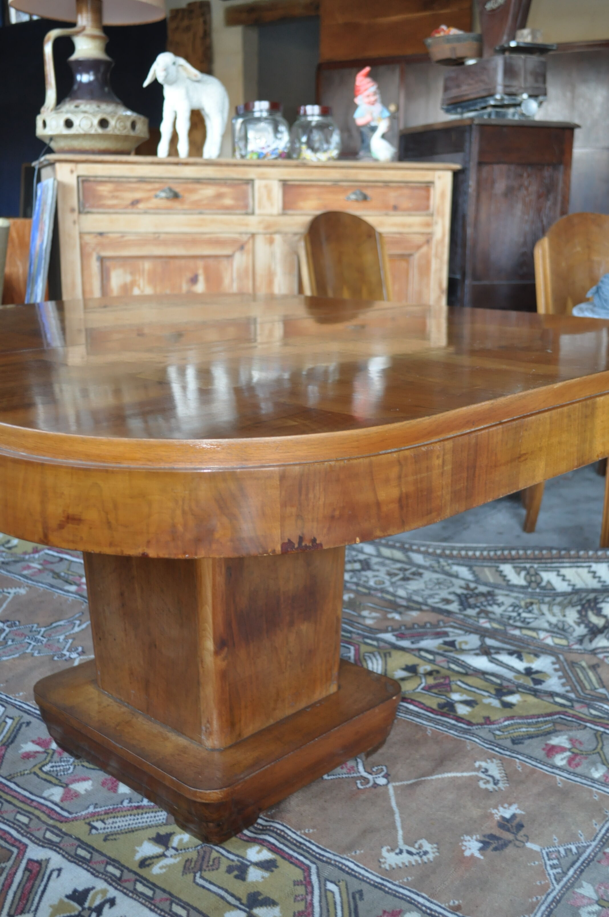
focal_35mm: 39
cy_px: 458
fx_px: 992
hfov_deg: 34.1
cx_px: 304
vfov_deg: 49.6
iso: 800
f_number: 4.2
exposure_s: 1/30
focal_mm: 26
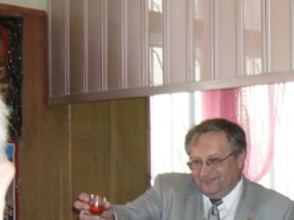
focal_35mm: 101
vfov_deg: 14.6
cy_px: 150
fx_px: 857
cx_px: 278
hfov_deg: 19.0
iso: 200
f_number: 2.8
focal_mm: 5.8
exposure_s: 1/60
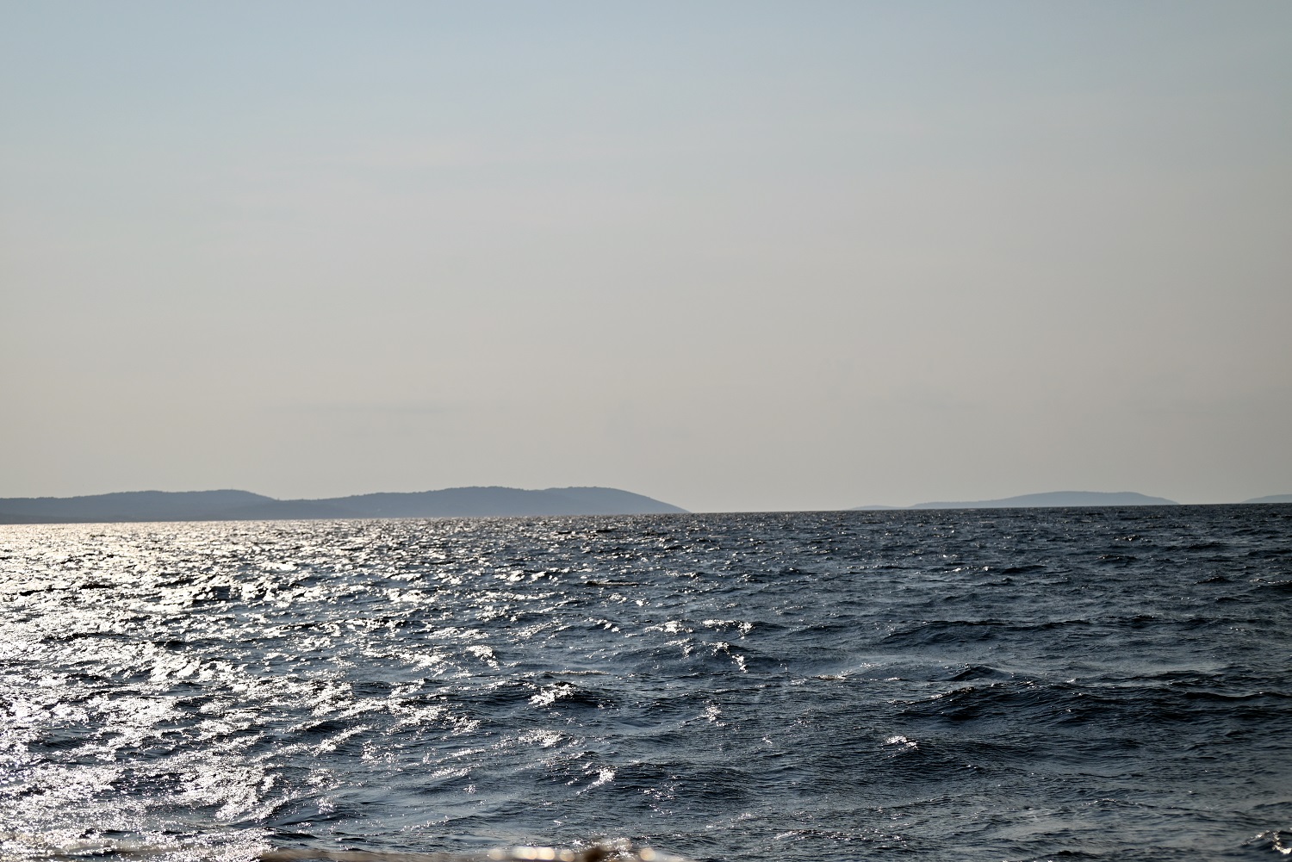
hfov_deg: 28.8
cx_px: 646
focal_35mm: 70
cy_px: 431
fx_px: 2513
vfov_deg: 19.5
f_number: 4.5
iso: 180
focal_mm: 70
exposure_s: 1/8000
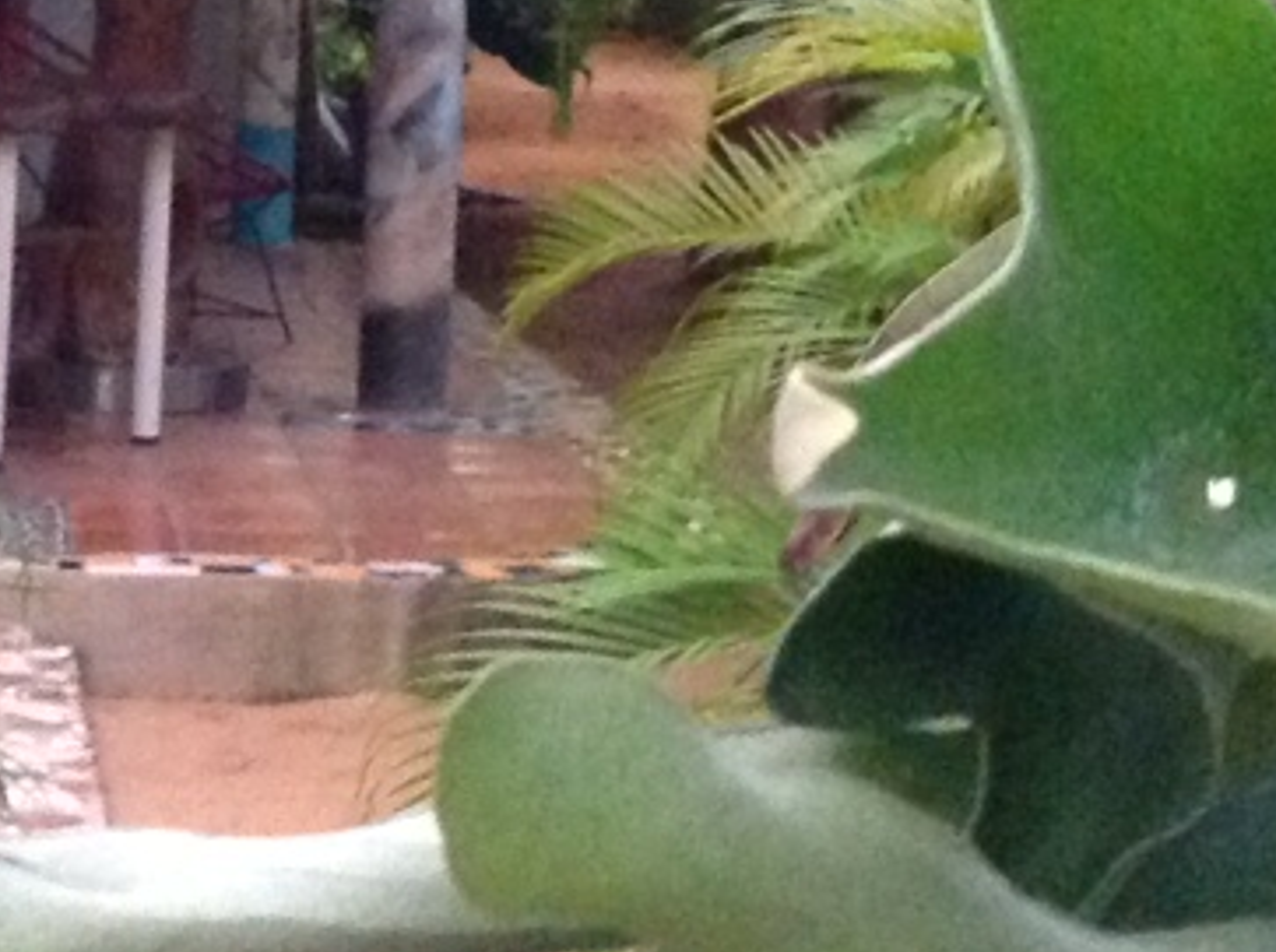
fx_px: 4600
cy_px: 397
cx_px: -464
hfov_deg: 15.0
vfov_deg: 11.8
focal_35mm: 125
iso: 800
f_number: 2.4
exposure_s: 1/15
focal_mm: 4.28
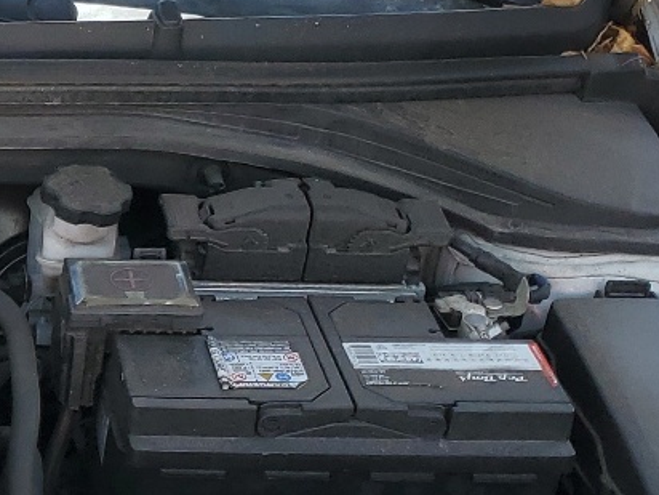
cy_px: 412
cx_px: -256
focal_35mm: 101
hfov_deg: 17.9
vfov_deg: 14.5
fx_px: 1923
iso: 50
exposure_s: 1/1250
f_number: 1.5
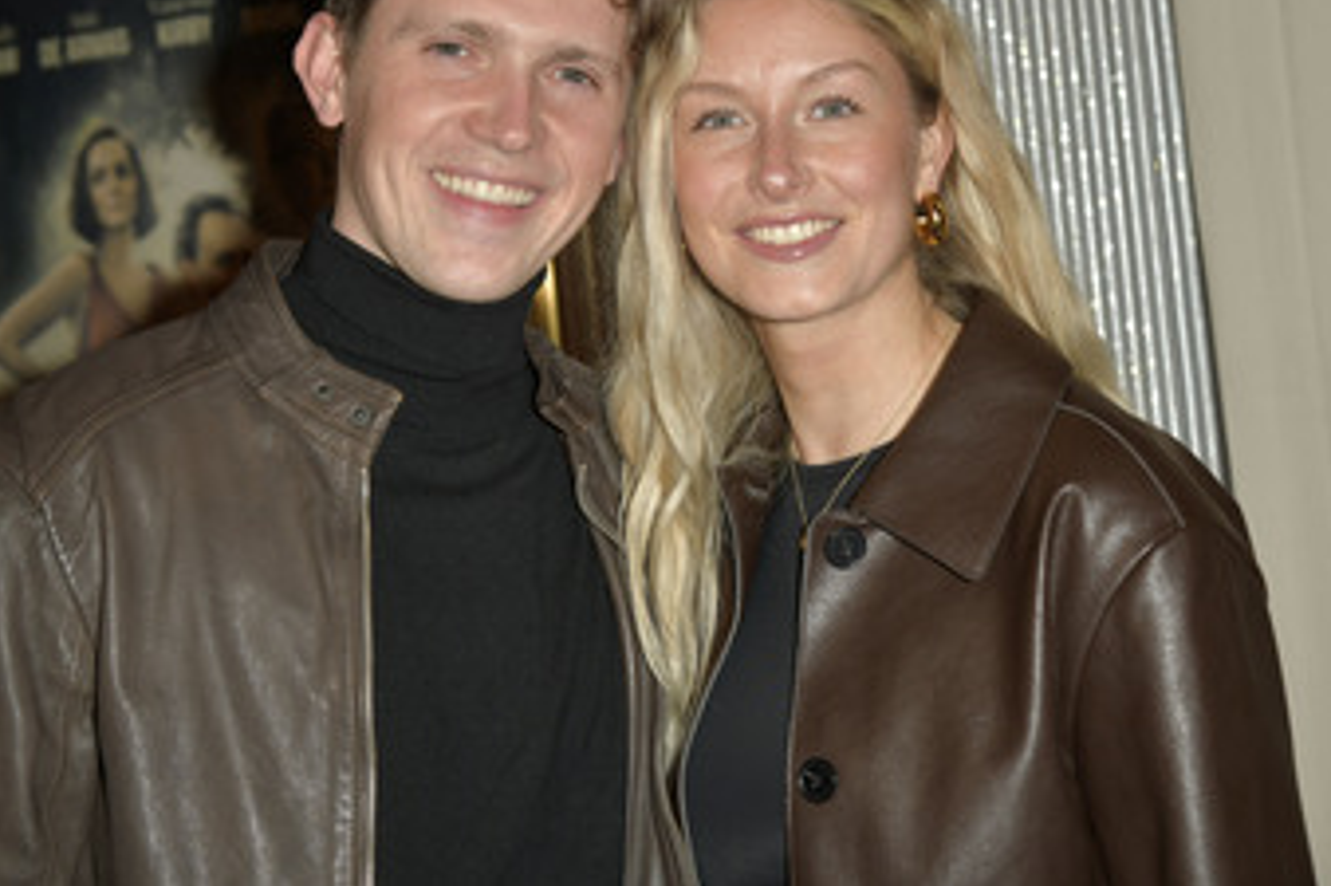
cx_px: 561
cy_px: 299
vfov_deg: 15.5
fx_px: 3252
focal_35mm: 88
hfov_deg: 23.1
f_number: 5.6
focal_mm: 66
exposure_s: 1/250
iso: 250
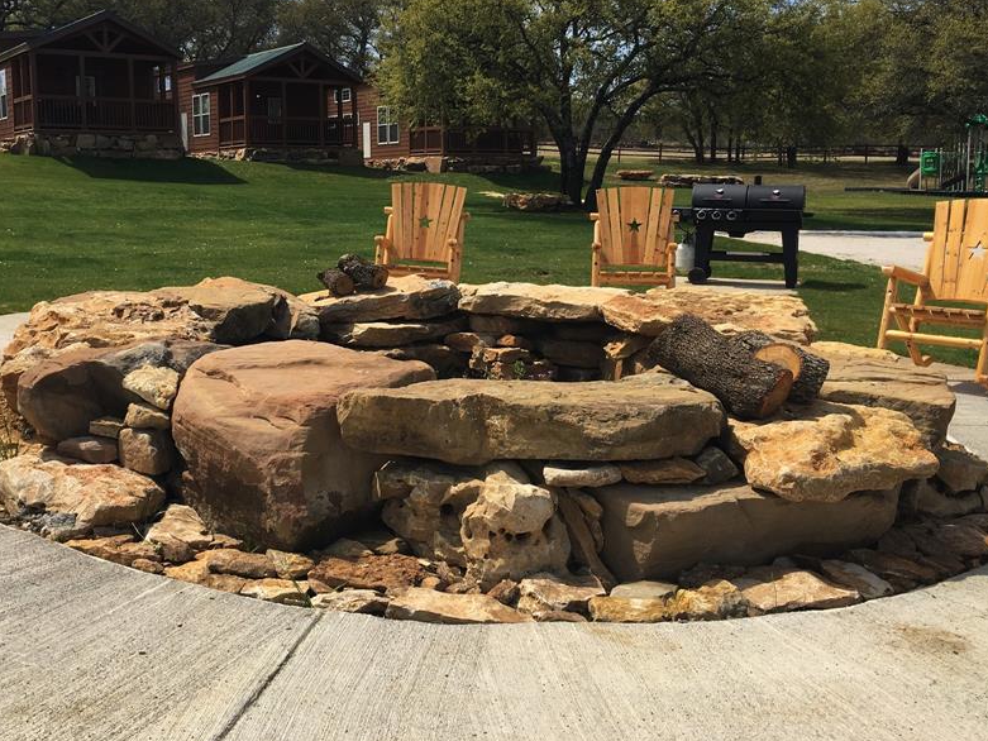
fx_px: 1085
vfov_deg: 37.6
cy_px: 288
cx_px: 439
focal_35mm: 38
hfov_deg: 48.9
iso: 25
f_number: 2.2
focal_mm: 4.15
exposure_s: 1/1570
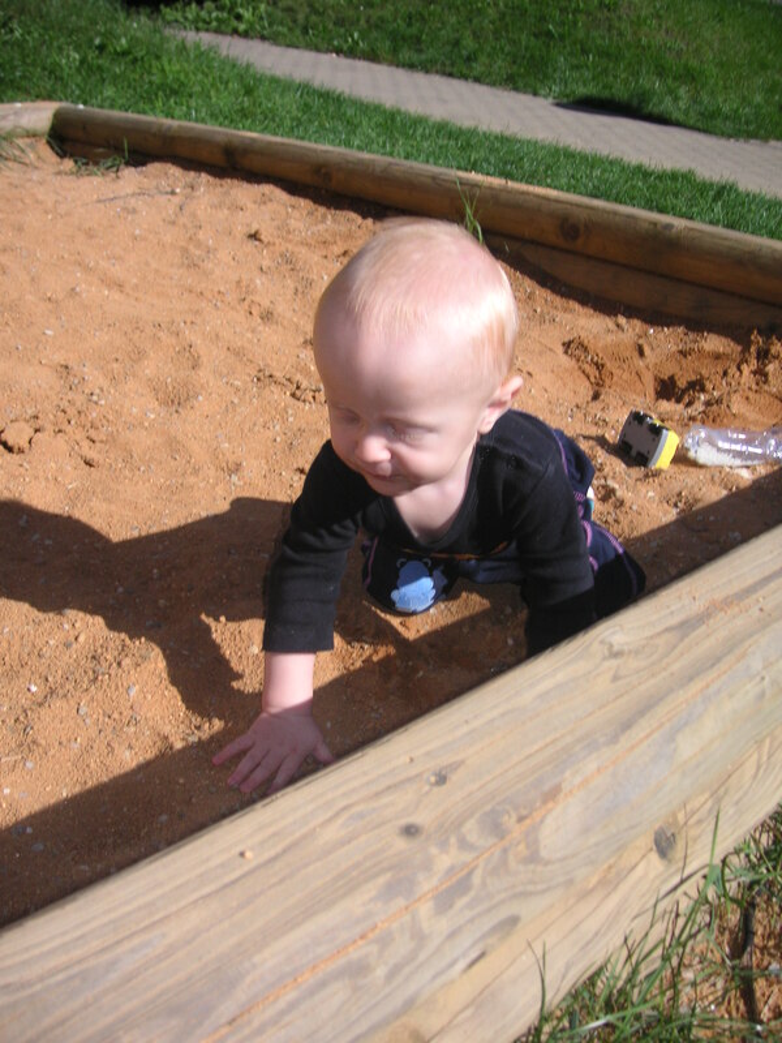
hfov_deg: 38.7
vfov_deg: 50.1
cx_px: 391
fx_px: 1114
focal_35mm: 37
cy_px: 522
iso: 50
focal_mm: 6.1
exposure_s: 1/180
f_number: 6.7
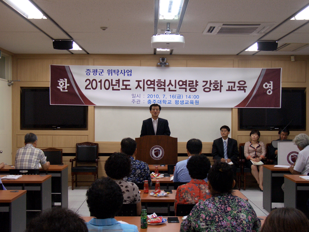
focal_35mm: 53
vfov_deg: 27.5
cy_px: 116
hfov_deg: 36.2
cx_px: 154
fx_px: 473
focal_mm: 11.3
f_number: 3.2
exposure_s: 1/40
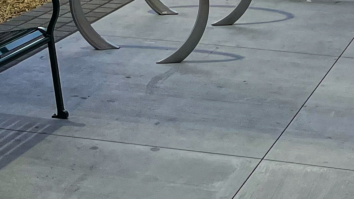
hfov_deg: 19.4
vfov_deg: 10.1
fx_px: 1033
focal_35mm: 110
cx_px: 235
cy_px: -209
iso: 100
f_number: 1.6
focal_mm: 5.1
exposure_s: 1/120
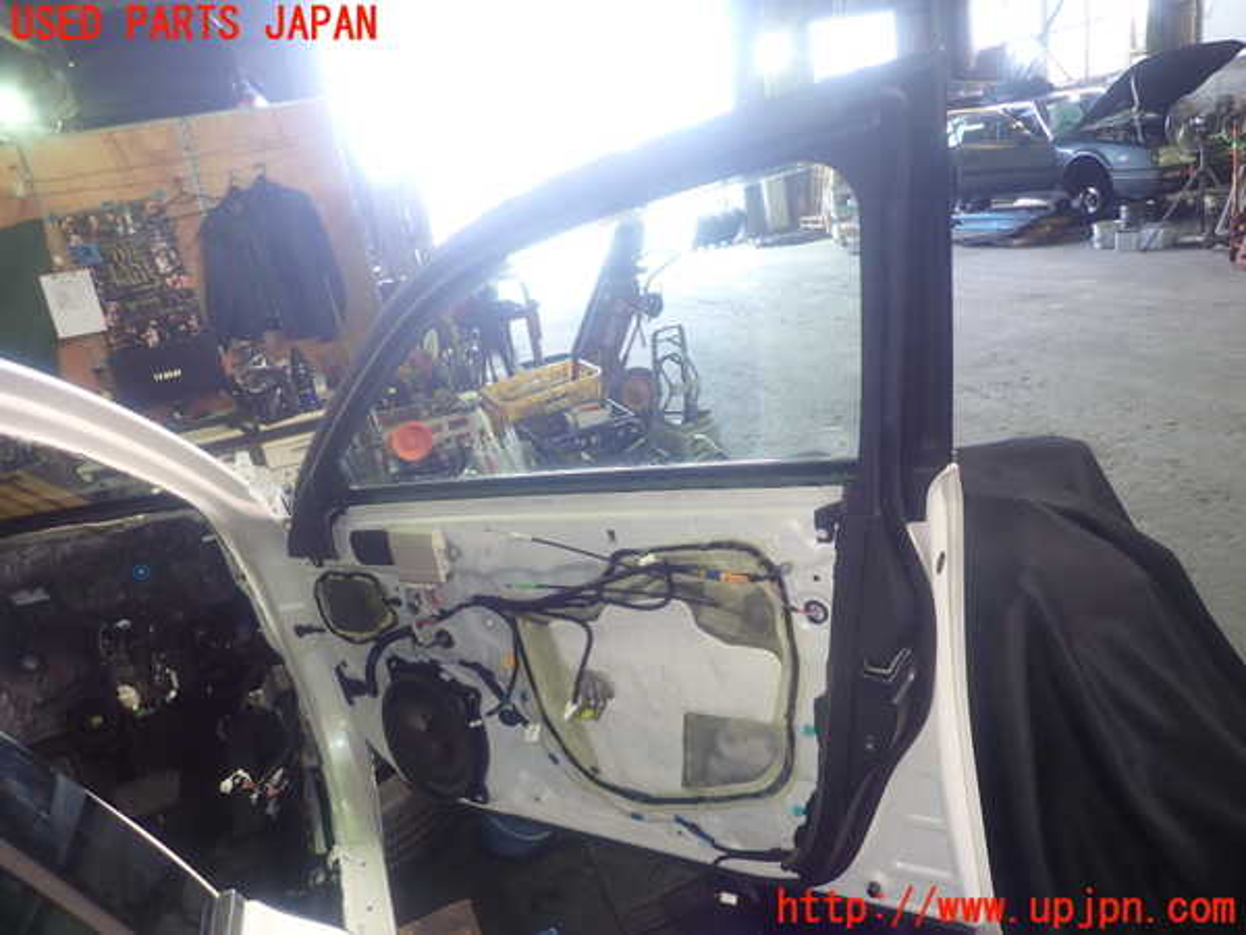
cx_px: 623
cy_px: 468
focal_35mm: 25
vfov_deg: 54.9
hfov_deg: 69.4
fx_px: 900
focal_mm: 4.5
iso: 200
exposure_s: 1/30
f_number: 2
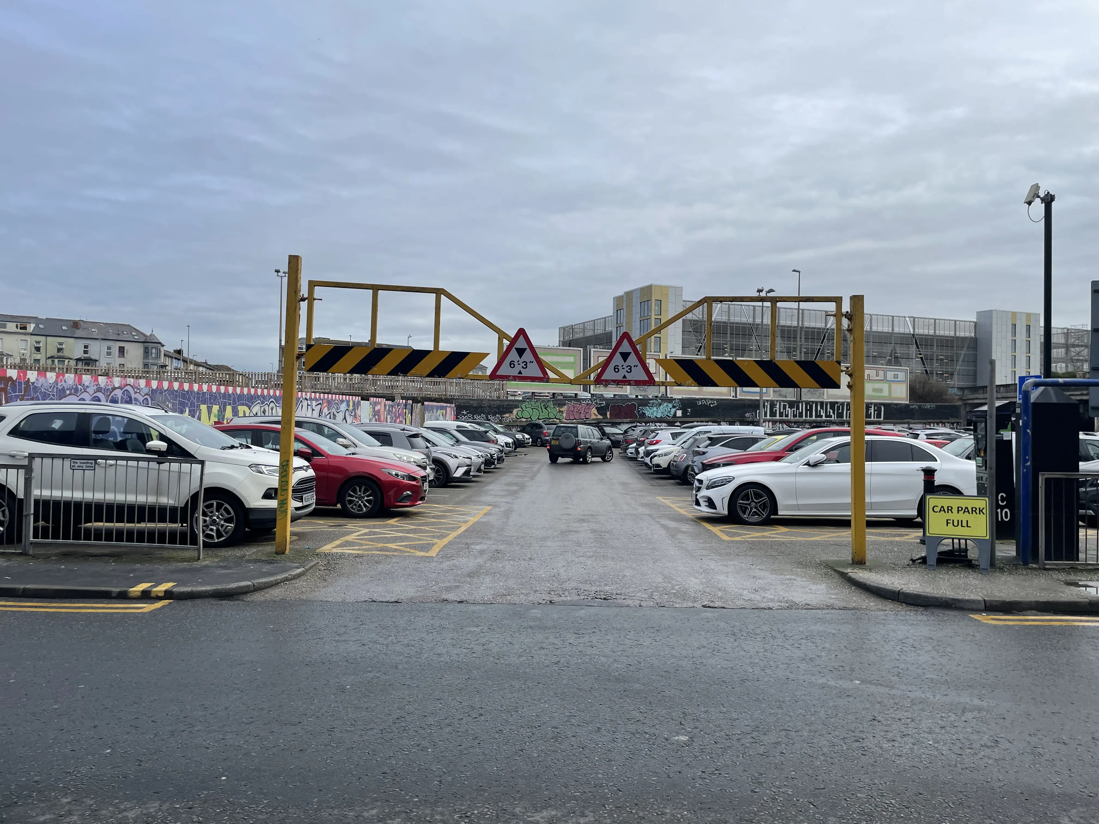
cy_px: 412
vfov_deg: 53.1
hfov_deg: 67.3
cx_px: 550
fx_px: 825
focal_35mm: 26
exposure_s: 1/2506
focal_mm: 4.2
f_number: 1.6
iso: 32
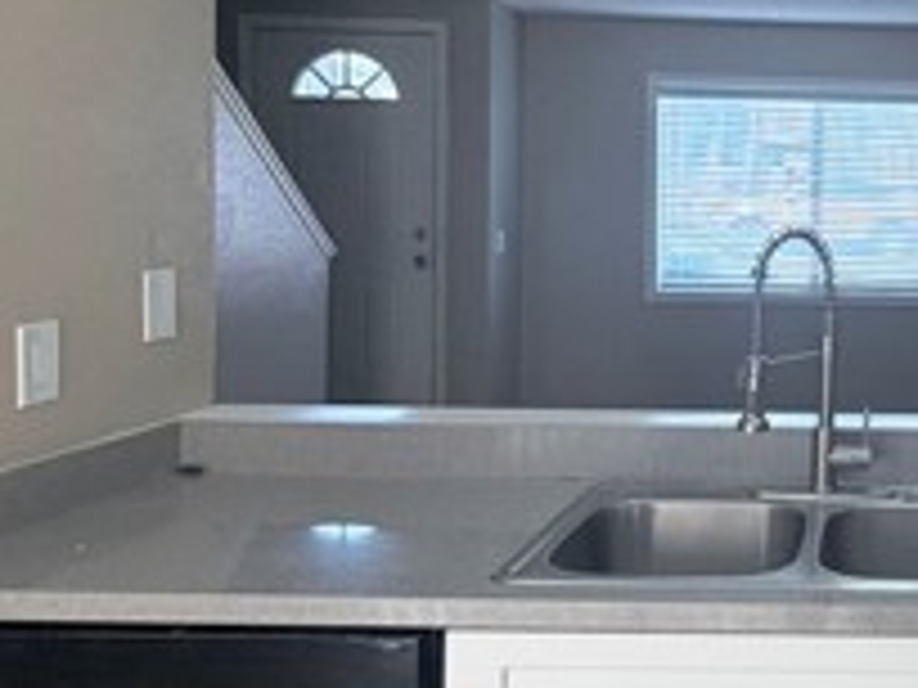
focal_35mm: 44
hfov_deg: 38.1
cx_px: 922
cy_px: 256
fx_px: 1167
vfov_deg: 32.7
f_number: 2.2
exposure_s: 1/120
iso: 80
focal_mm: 2.22
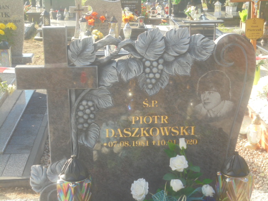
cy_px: 100
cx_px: 134
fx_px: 495
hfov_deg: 30.3
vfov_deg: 22.9
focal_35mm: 64
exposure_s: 1/100
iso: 100
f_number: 5.6
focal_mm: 11.5
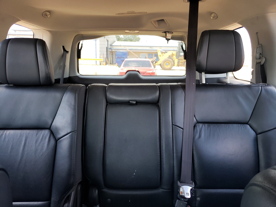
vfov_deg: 53.1
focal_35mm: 26
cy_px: 104
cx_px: 138
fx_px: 207
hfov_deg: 67.3
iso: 97
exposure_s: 1/120
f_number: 1.5
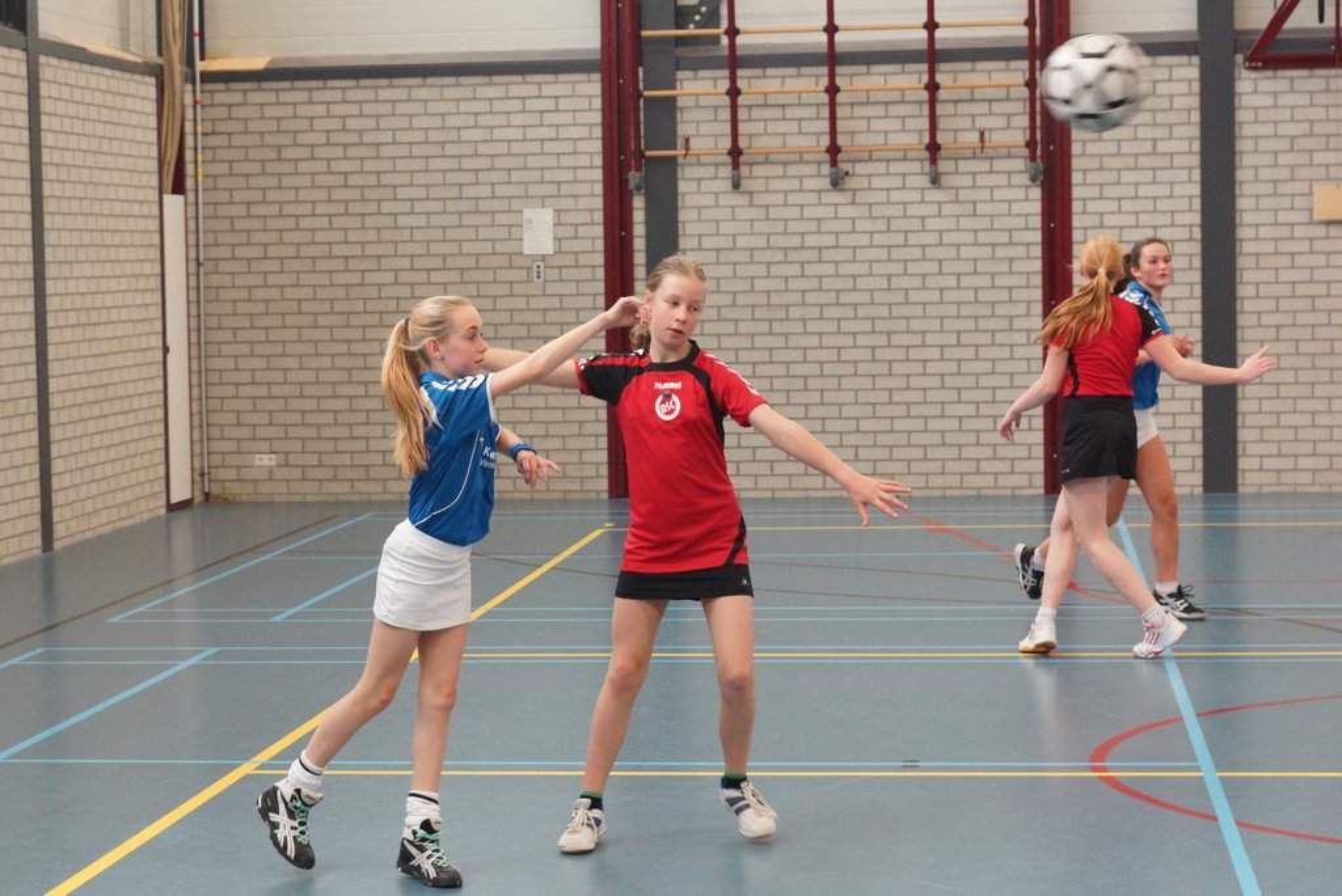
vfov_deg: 18.2
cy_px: 448
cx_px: 671
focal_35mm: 75
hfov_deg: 27.0
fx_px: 2797
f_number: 4
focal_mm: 50
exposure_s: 1/200
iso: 1600
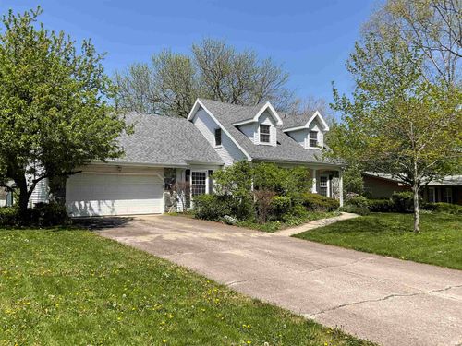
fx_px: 387
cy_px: 173
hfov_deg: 61.7
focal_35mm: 29
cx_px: 231
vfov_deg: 48.2
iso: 16
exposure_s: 1/2058
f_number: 1.8
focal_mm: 3
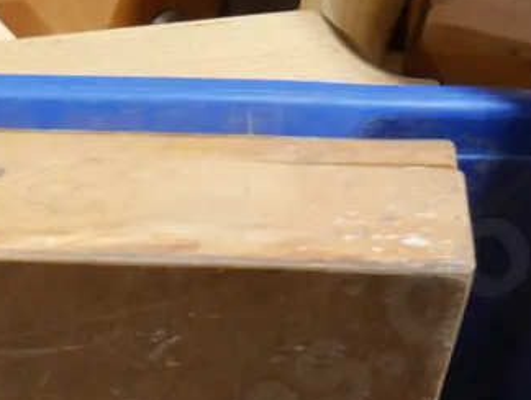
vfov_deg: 13.7
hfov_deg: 18.9
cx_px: 5
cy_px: 620
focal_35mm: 101
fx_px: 1552
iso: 800
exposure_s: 1/60
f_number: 3.6
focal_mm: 16
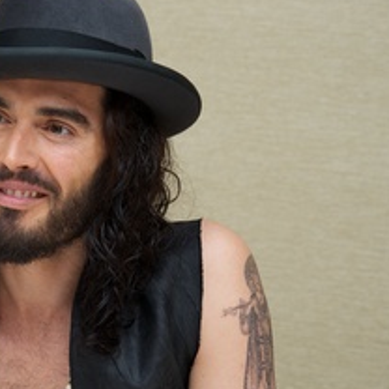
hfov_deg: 11.6
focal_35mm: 150
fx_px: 1907
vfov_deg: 11.6
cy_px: 196
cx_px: 54
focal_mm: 92
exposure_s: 1/80
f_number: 8
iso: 400
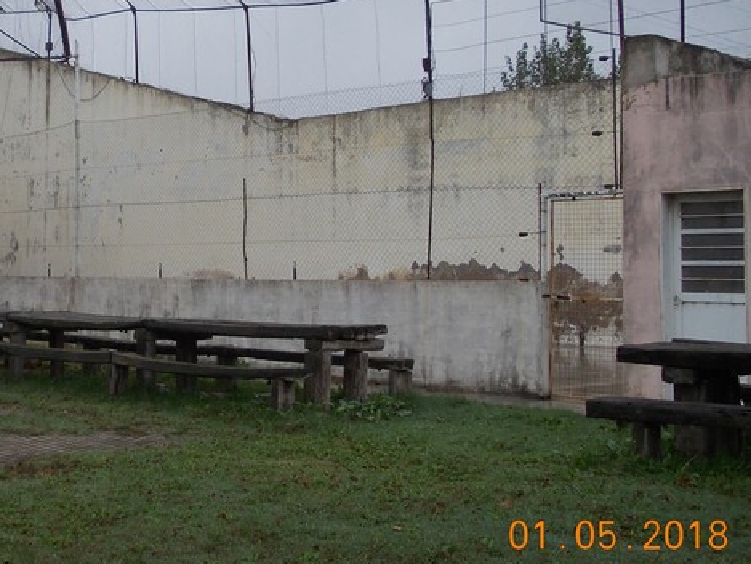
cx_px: 178
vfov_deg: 23.5
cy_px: 184
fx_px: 1345
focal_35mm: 62
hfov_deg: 30.6
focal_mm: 5.3
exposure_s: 1/400
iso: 80
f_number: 3.1
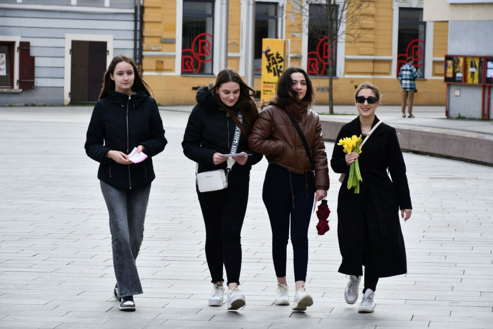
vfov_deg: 9.7
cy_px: 164
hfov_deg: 14.4
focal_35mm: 142
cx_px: 246
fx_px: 1944
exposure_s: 1/250
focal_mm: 95
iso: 200
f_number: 8
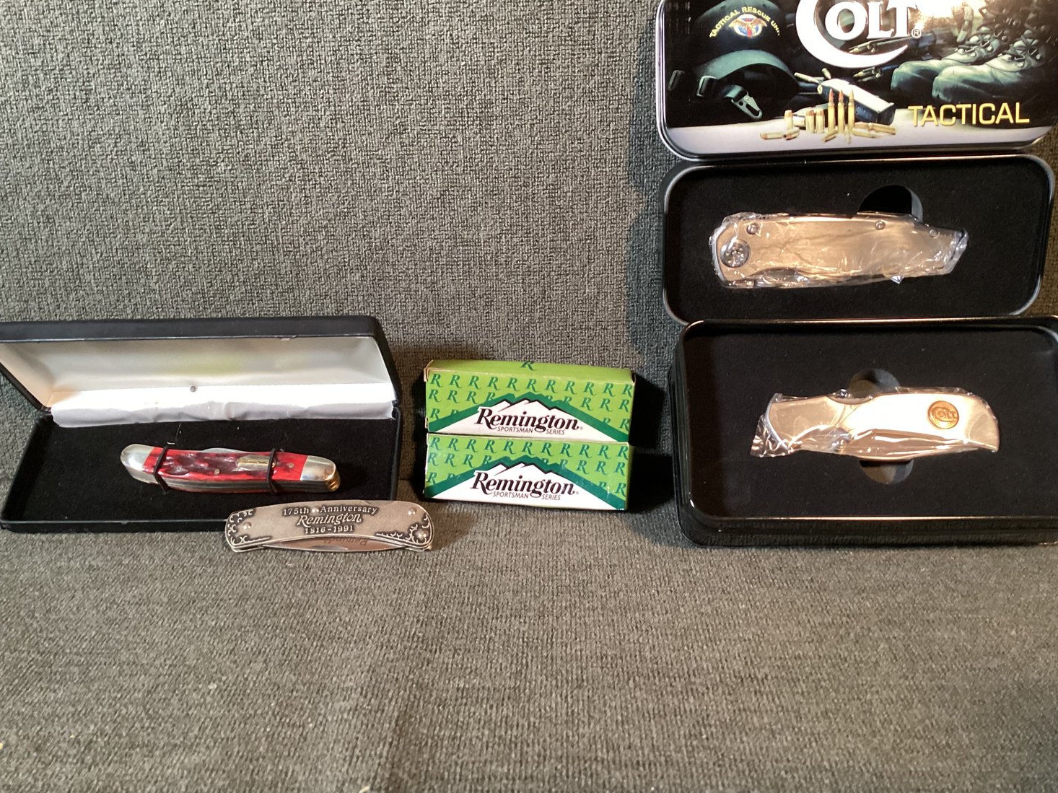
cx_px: 527
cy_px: 408
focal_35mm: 32
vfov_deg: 44.1
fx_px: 978
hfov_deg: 56.8
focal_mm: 3.3
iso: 320
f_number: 2.4
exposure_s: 1/40
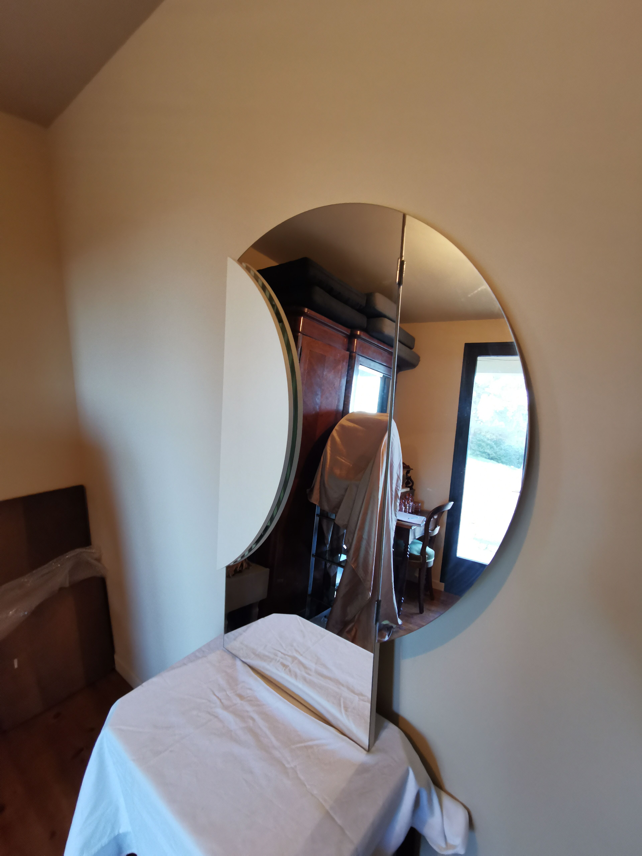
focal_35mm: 16
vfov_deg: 94.5
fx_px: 396
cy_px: 428
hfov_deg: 78.1
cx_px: 321
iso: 400
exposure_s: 1/25
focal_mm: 2.35
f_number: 2.2
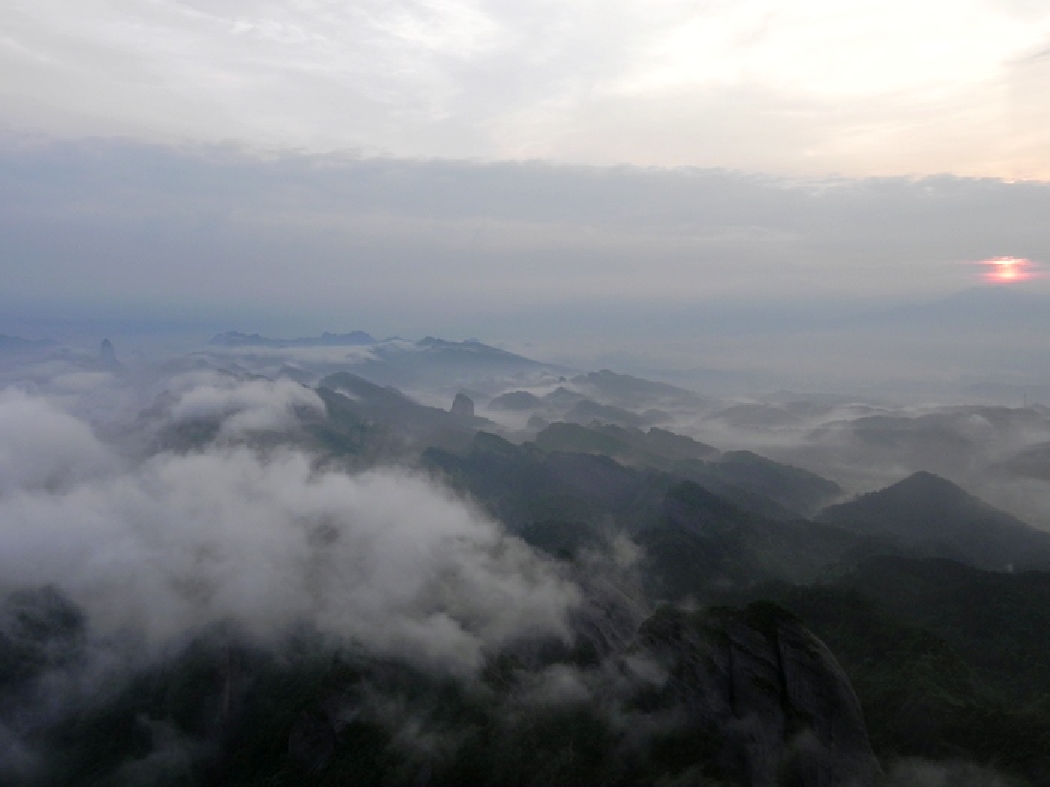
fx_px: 880
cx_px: 525
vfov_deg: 48.2
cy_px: 394
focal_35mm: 29
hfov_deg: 61.7
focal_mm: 5.2
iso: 160
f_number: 4.5
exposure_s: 1/132
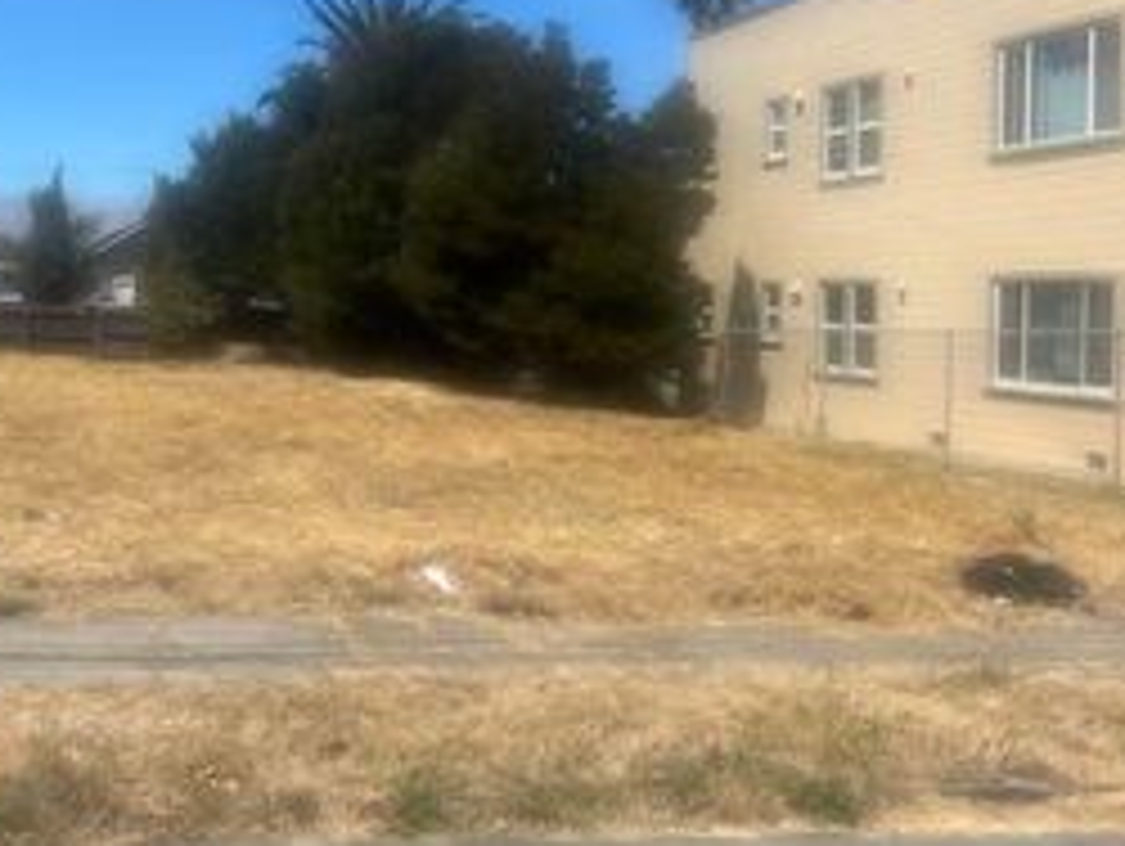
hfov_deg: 36.2
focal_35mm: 52
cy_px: 344
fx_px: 1692
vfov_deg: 28.0
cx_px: 338
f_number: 1.5
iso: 50
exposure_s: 1/5882
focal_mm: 5.7
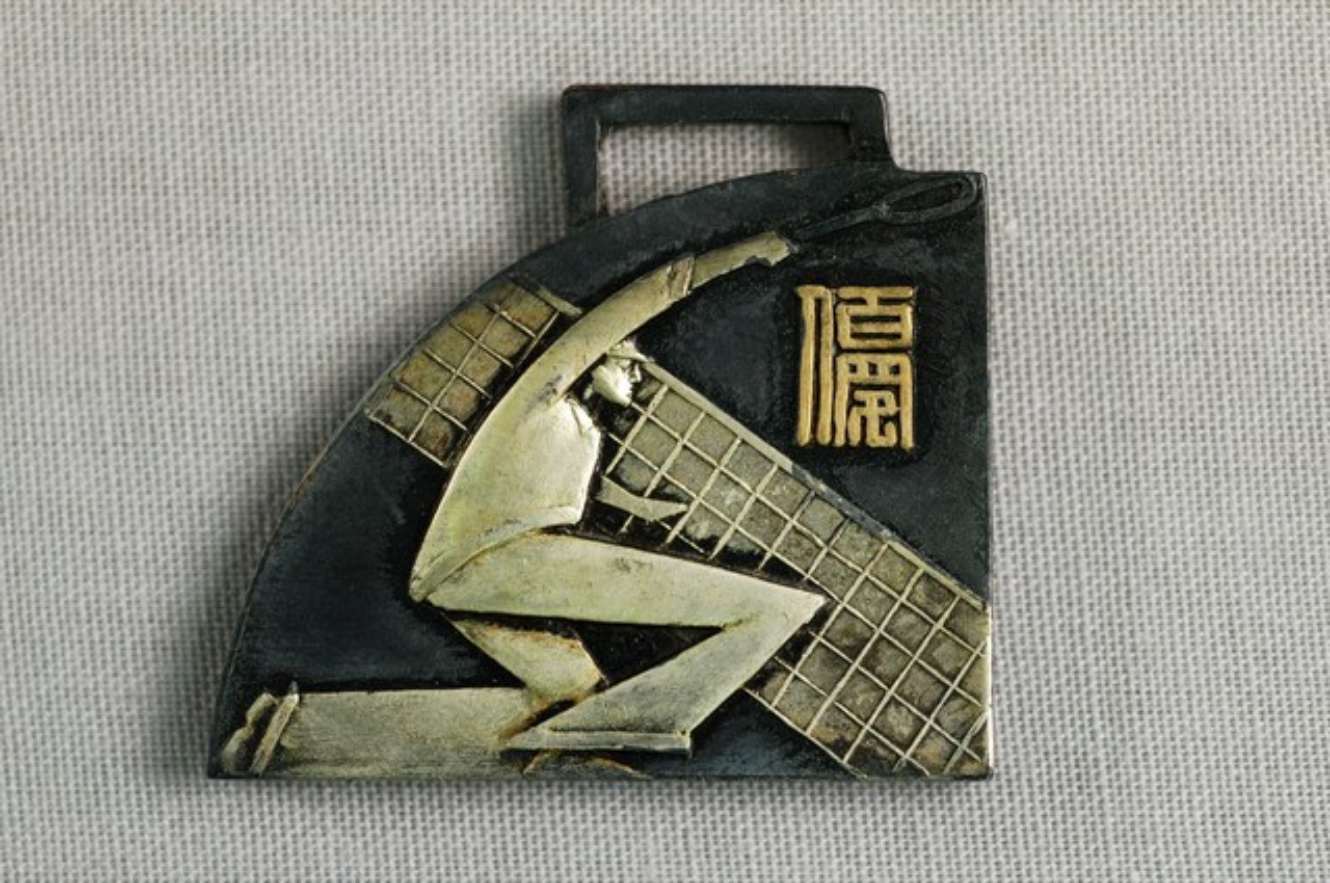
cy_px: 442
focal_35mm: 90
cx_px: 665
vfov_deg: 15.1
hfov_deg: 22.6
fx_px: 3321
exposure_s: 1/30
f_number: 6.3
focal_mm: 60
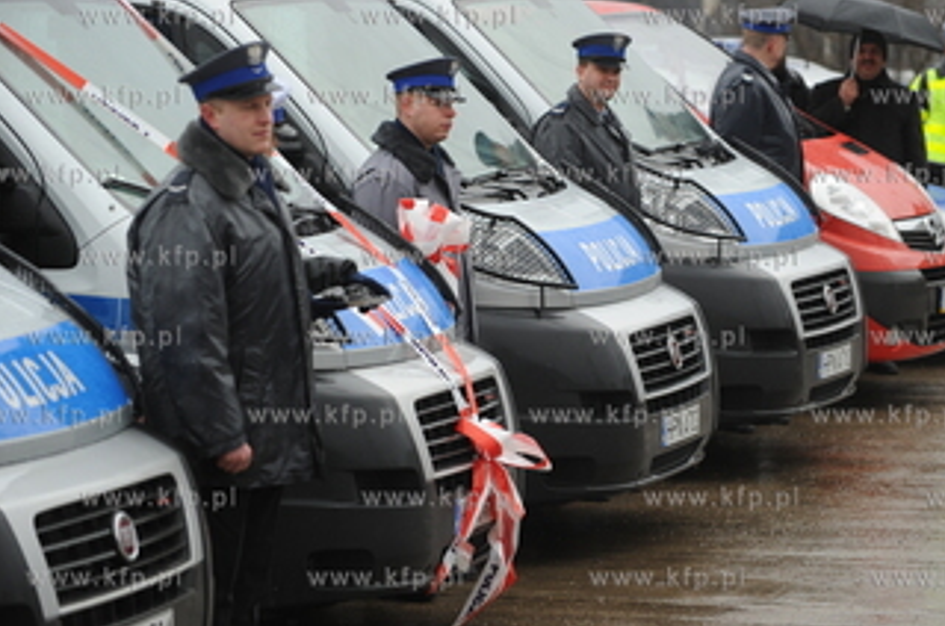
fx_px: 4427
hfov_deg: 12.2
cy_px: 295
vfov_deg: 8.1
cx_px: 543
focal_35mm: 169
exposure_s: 1/1000
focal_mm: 135
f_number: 4
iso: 400
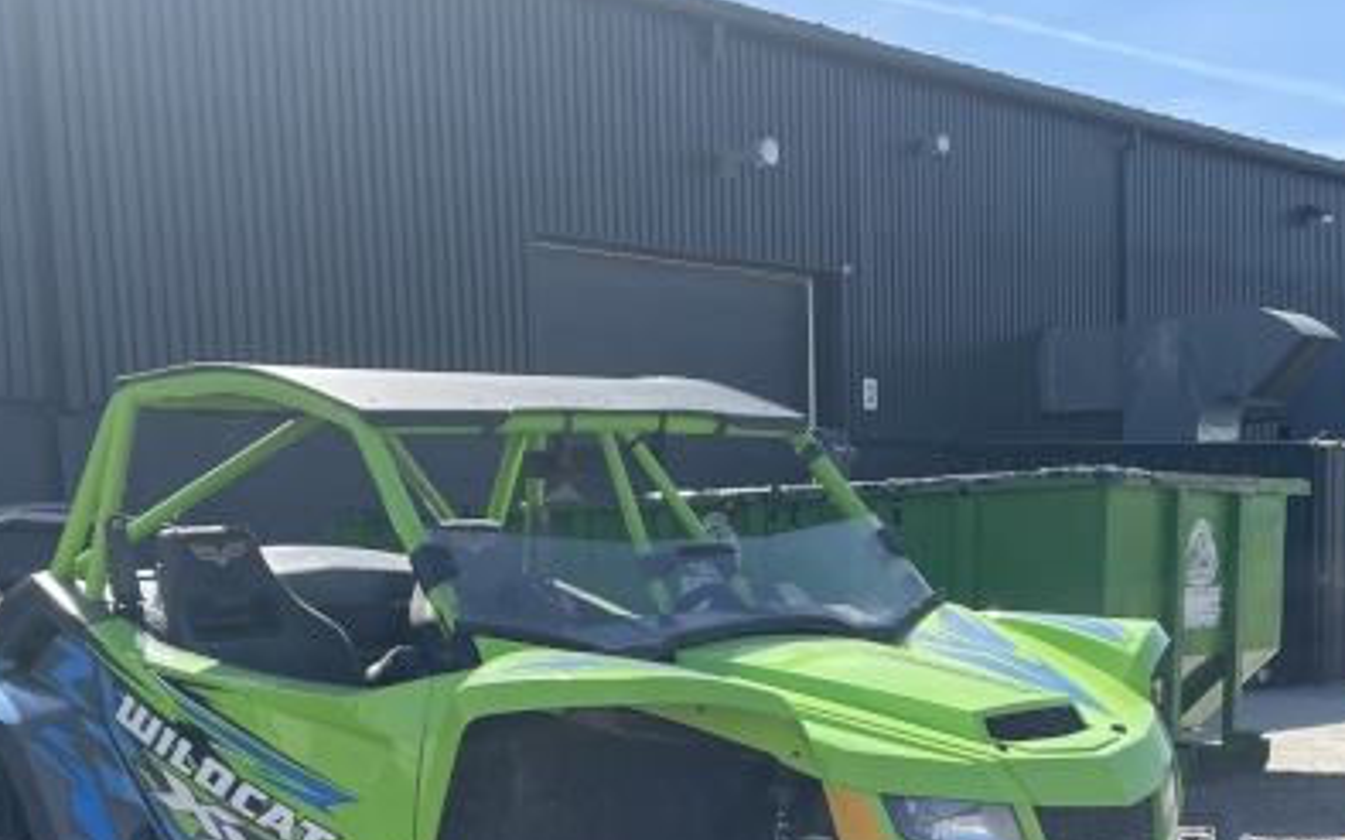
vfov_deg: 22.1
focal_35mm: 56
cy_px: 874
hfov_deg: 36.2
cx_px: 577
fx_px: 2052
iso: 32
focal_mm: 4.2
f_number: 1.6
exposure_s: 1/2212
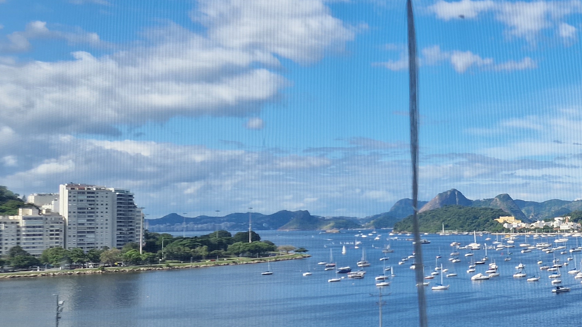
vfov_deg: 20.7
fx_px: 895
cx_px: 649
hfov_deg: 31.7
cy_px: 191
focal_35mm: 58
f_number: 1.8
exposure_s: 1/1006
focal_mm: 6.4
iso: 50
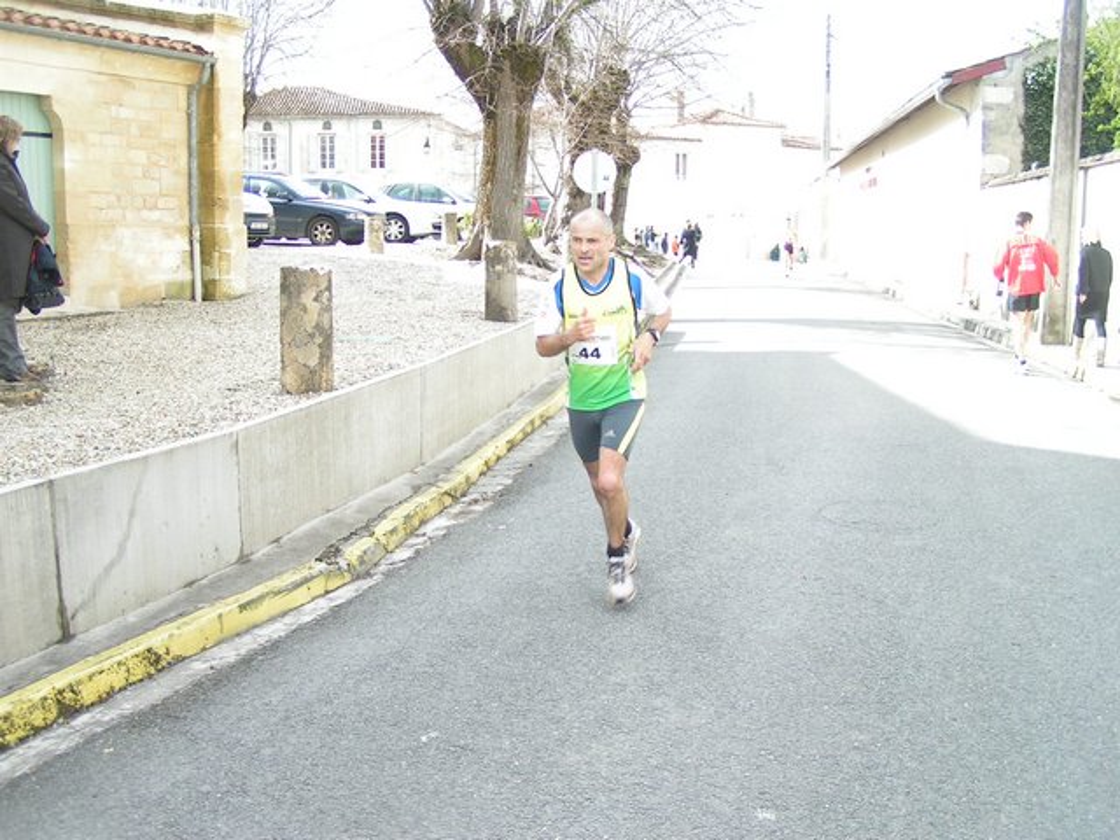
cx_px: 560
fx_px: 1229
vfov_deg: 37.7
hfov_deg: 49.0
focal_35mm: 38
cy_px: 420
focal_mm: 5.8
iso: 50
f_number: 2.8
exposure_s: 1/200
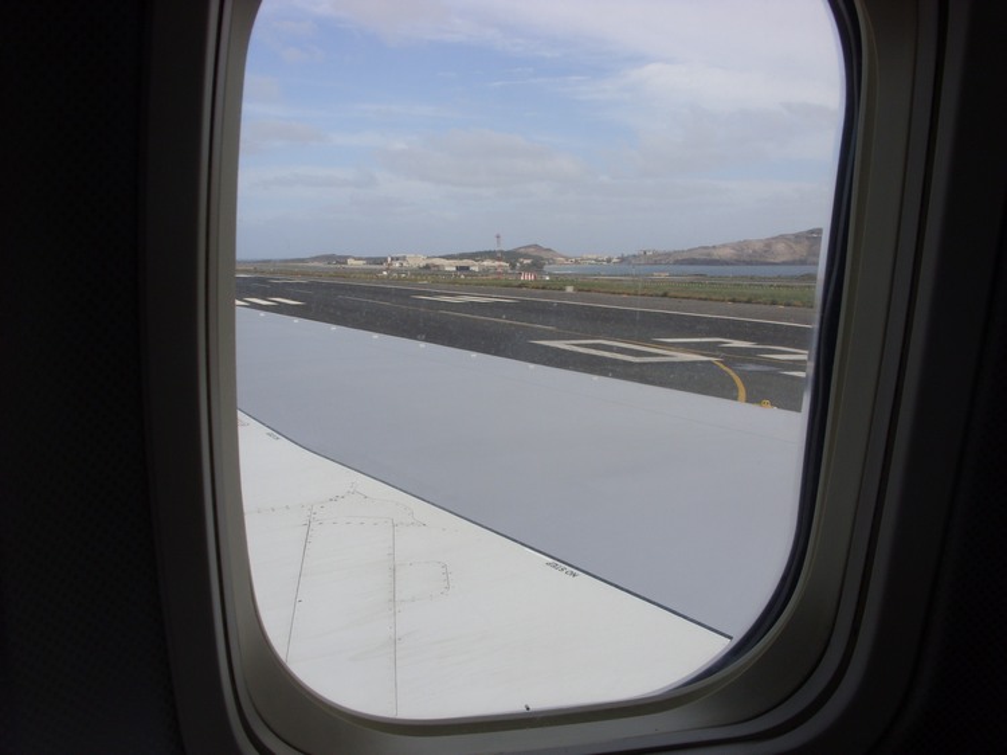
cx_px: 504
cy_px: 378
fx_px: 1105
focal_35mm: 38
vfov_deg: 37.7
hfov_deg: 49.0
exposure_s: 1/337
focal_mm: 6.3
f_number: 4.9
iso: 50
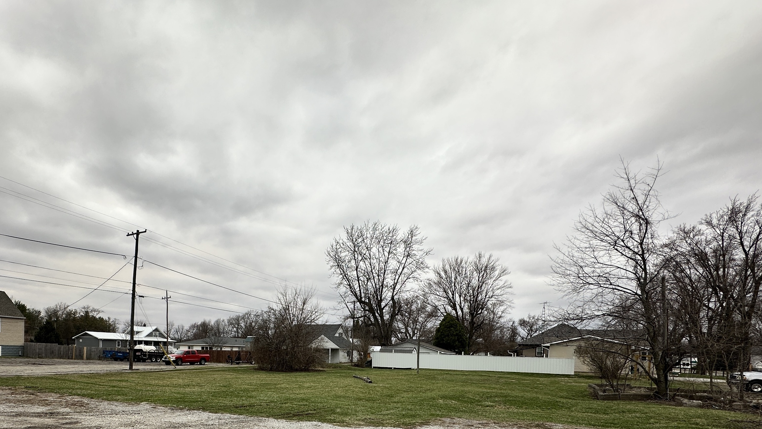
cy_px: 359
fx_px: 404
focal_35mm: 20
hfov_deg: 85.9
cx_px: 320
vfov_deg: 51.4
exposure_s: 1/2212
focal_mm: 2.22
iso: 50
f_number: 2.2
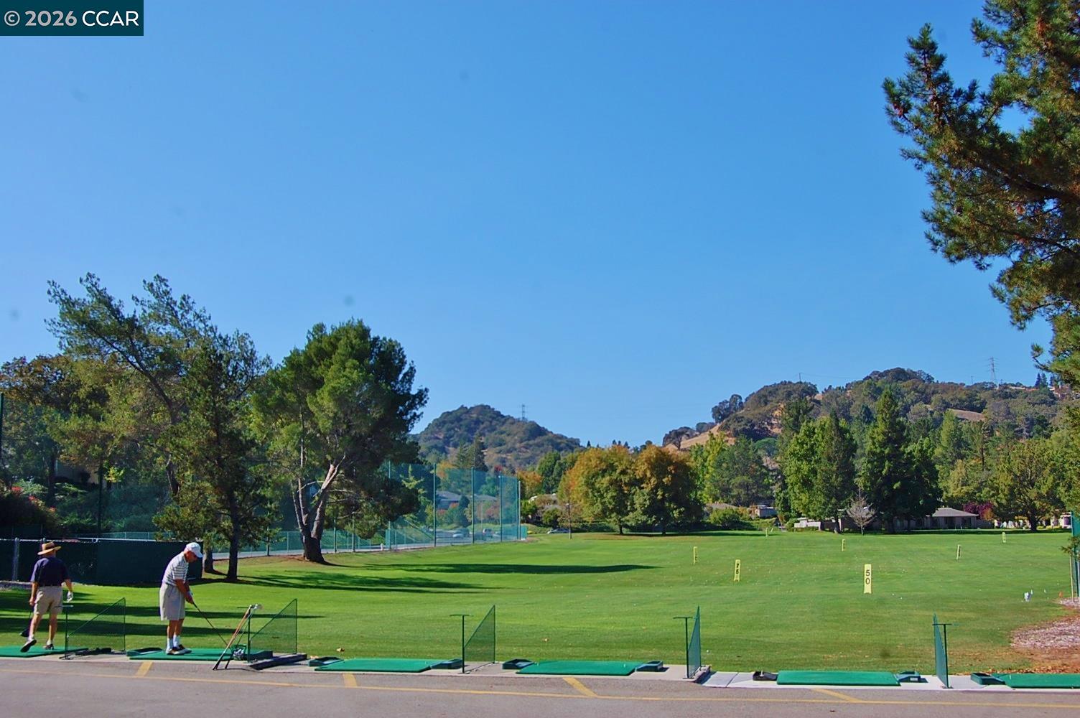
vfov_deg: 34.1
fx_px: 1169
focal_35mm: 39
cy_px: 359
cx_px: 540
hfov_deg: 49.6
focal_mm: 26
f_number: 9
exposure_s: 1/320
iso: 200
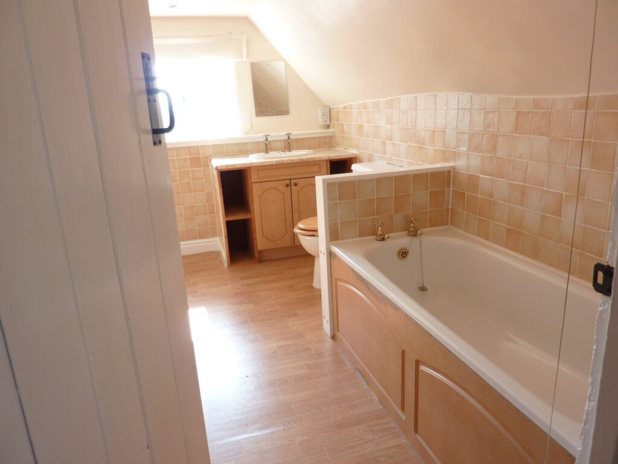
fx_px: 446
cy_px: 232
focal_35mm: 25
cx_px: 309
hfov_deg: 69.4
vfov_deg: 54.9
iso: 80
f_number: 3.3
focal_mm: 4.1
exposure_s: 1/25
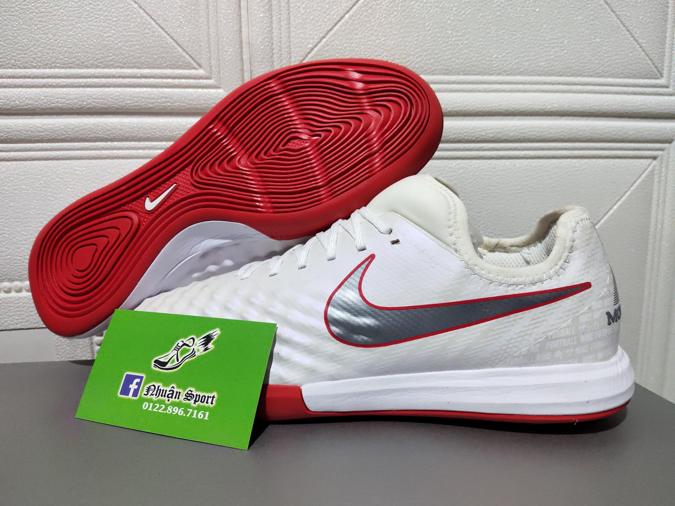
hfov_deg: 69.4
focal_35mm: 25
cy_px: 253
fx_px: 487
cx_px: 338
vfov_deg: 54.9
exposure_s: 1/100
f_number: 1.7
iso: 278
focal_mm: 4.71
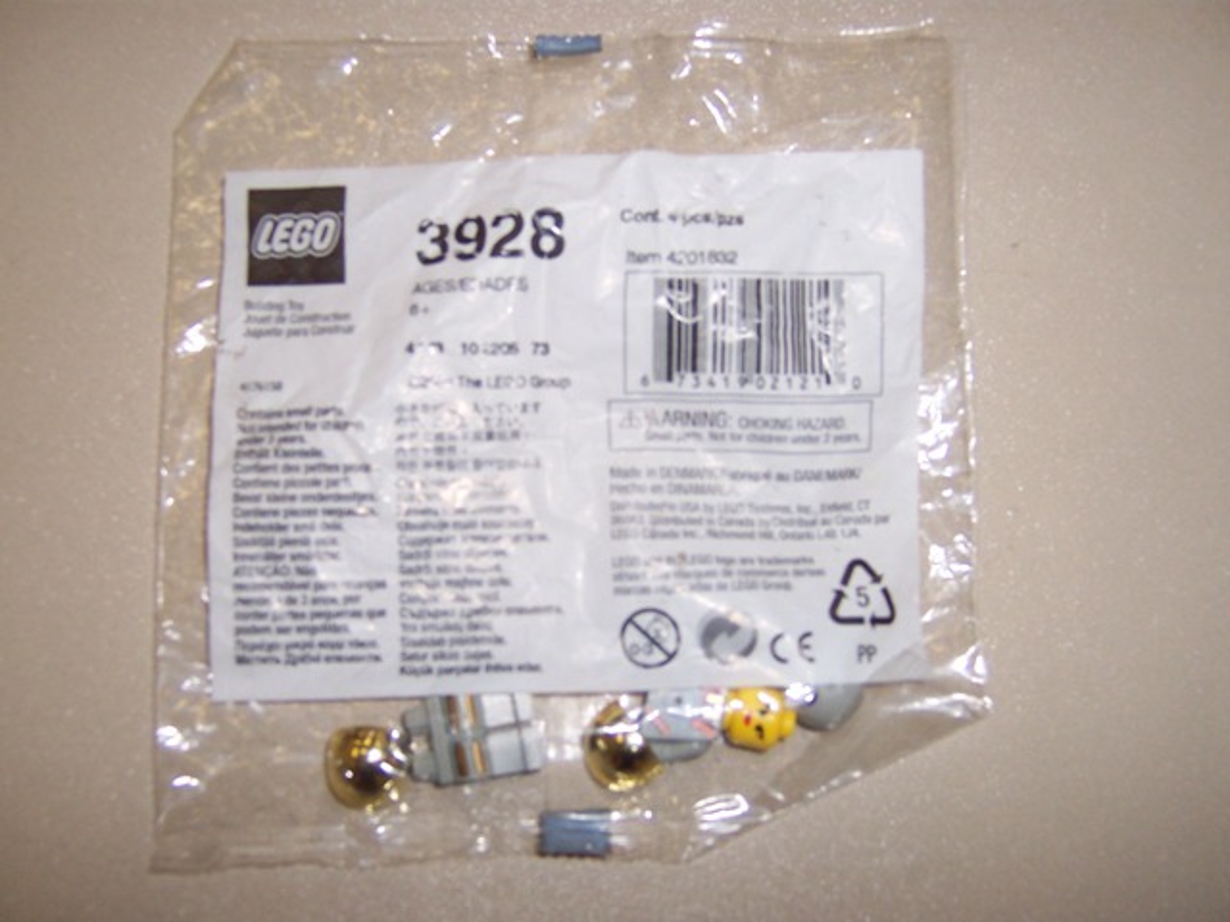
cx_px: 615
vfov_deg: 39.7
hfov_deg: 51.4
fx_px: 1279
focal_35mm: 36
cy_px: 461
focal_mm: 5.6
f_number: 2.8
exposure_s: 1/60
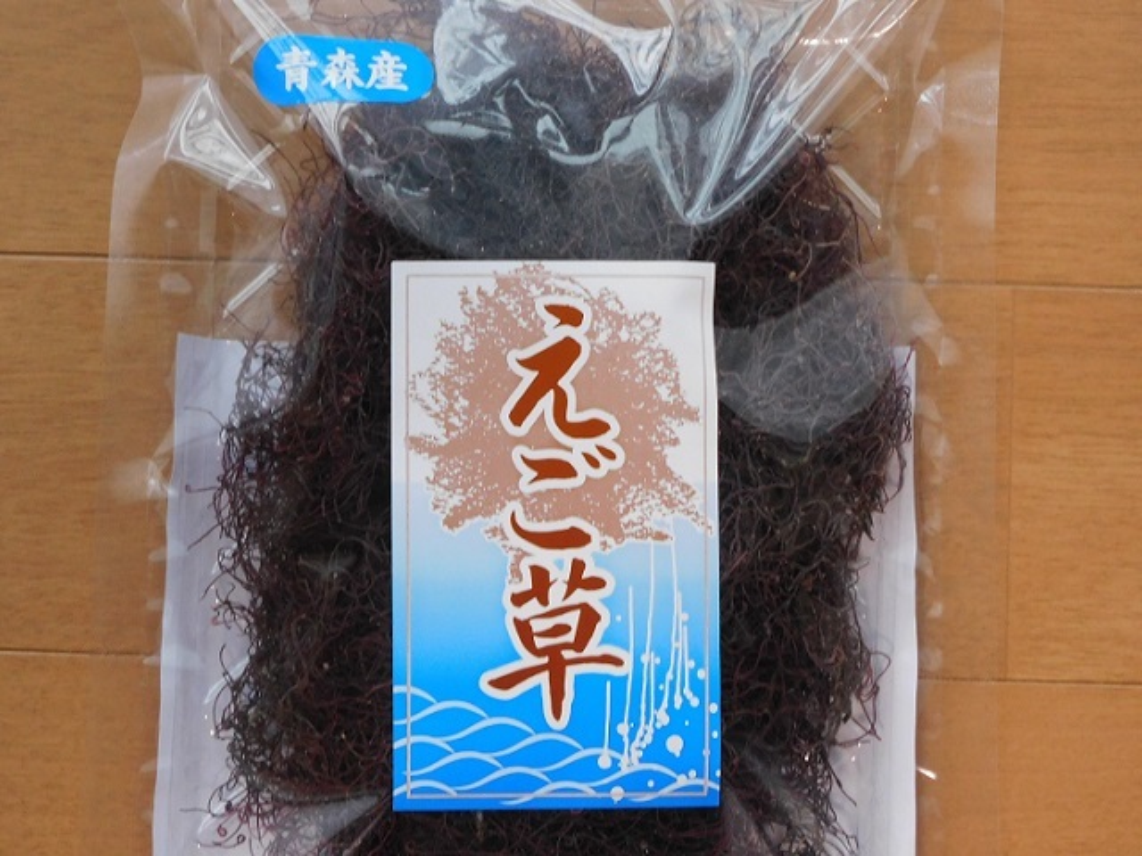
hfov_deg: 11.6
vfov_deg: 8.7
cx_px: 571
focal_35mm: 170
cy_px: 428
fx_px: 5608
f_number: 5.2
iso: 400
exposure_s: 1/15
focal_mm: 30.5
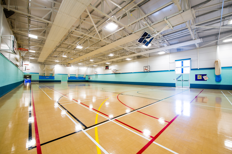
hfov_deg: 104.3
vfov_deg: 81.1
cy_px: 77
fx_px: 90
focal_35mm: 14
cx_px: 116
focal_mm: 14
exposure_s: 1/30
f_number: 5.6
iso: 200
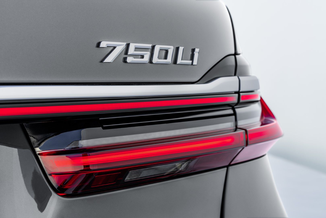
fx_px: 498
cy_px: 109
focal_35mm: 55
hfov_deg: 36.2
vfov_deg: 24.6
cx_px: 163
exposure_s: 1/90
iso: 200
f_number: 11
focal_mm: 55
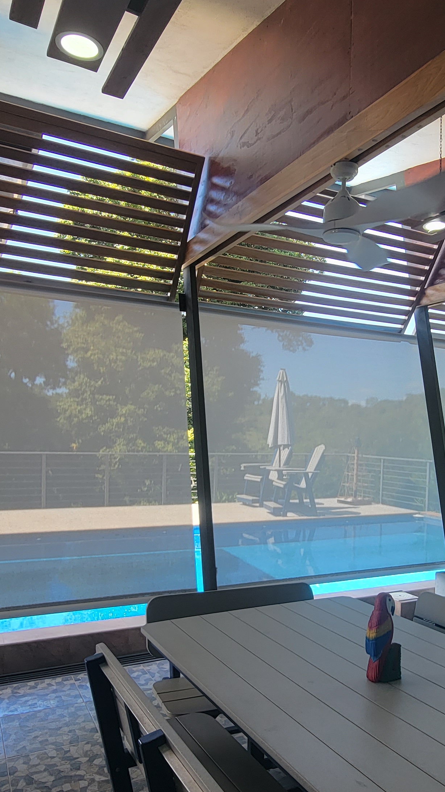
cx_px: 273
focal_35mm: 26
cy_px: 438
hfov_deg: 44.1
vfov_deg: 71.7
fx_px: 545
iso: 50
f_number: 2.2
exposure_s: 1/149
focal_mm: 2.2
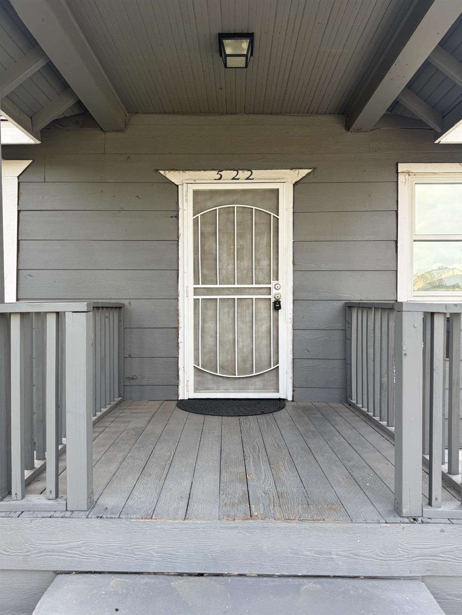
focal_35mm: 24
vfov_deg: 71.6
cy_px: 308
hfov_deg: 56.8
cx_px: 231
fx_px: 427
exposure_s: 1/730
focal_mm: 6.76
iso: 80
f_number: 1.78
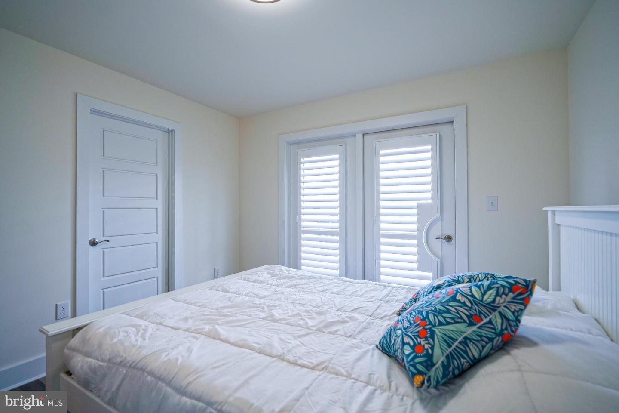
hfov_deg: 96.7
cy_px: 206
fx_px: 275
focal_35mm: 16
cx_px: 310
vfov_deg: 73.7
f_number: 4
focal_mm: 16
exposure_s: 1/160
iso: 250
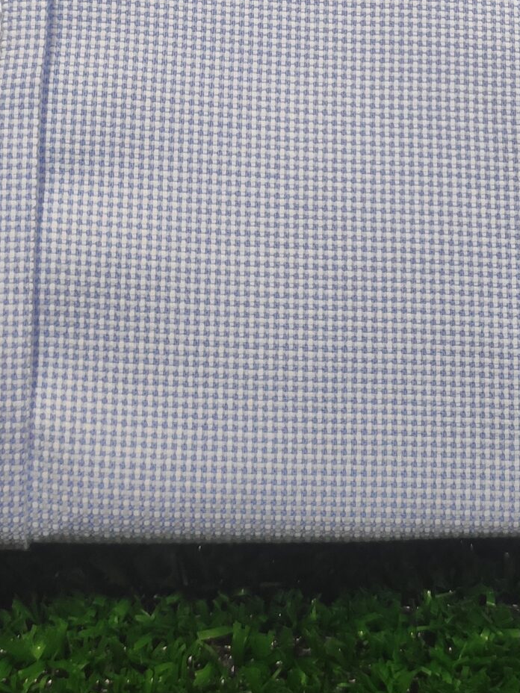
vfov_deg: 27.4
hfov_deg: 21.0
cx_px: 442
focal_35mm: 69
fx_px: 1382
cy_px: 110
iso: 424
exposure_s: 1/50
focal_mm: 4.74
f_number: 1.79
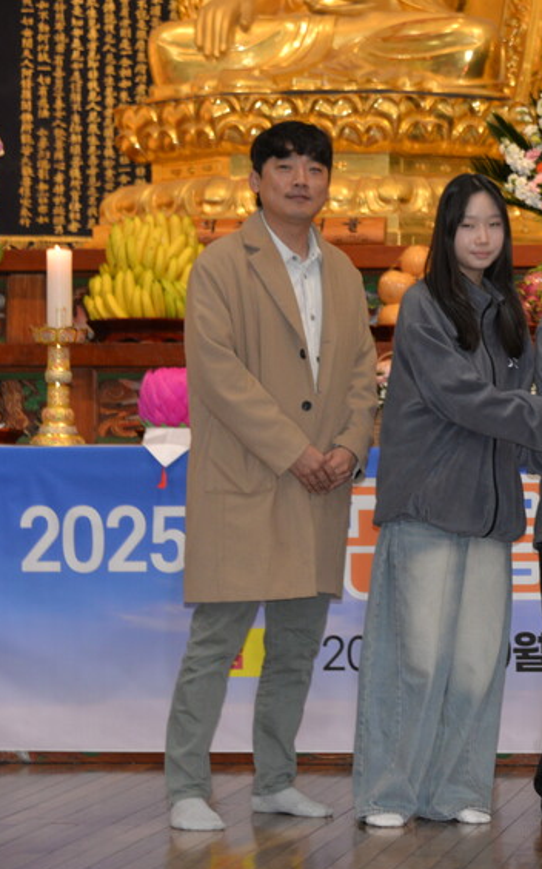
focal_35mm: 125
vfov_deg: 16.7
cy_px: 419
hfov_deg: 10.2
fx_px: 2957
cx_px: 728
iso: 800
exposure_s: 1/60
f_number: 5
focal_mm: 72
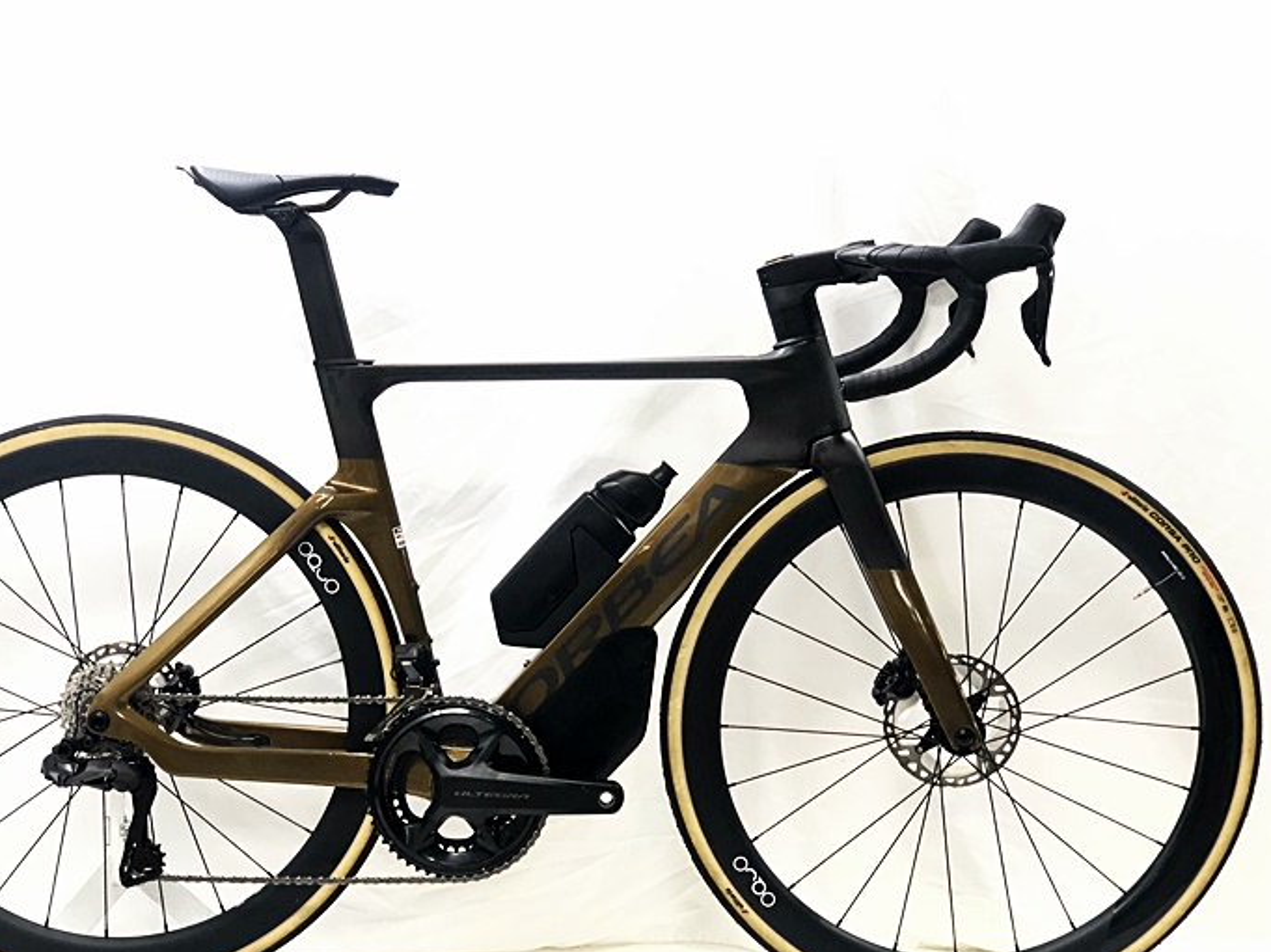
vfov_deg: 24.0
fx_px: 2239
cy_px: 535
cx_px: 535
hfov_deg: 31.6
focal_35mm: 61
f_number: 2.4
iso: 125
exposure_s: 1/25
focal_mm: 6
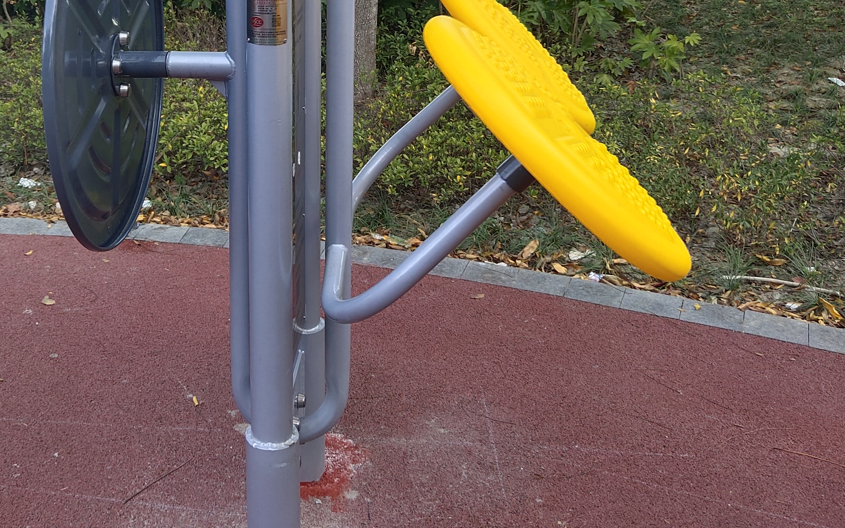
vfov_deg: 26.1
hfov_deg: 41.3
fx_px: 1105
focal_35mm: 48
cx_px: 282
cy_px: 65
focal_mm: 4.35
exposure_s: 1/5137
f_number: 1.79
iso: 50
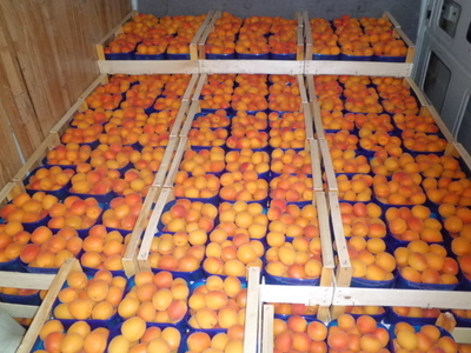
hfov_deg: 58.4
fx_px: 422
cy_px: 176
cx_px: 236
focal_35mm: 31
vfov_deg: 45.4
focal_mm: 5.5
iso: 200
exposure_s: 1/125
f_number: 2.9
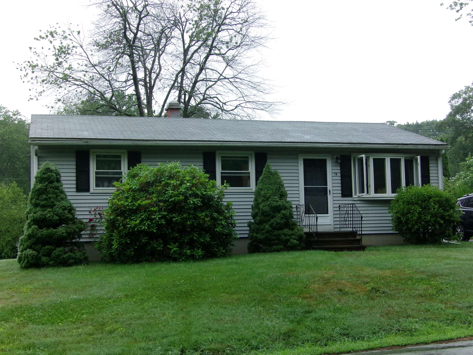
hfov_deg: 38.9
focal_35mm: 49
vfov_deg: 29.7
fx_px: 670
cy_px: 178
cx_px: 236
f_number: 8.93
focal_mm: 8.7
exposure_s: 1/120
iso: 200
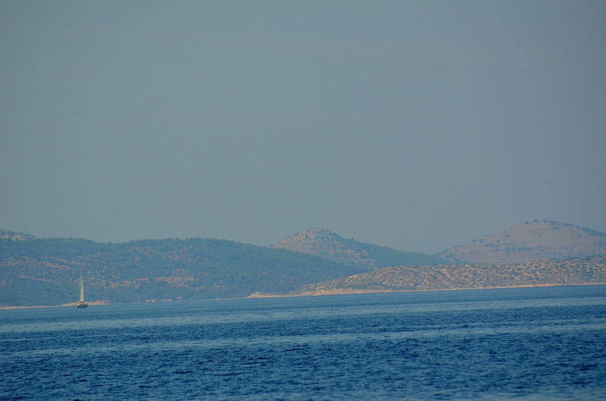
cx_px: 303
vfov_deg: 4.0
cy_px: 200
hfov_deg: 6.0
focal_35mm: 345
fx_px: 5794
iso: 400
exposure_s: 1/2000
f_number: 5.6
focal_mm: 230
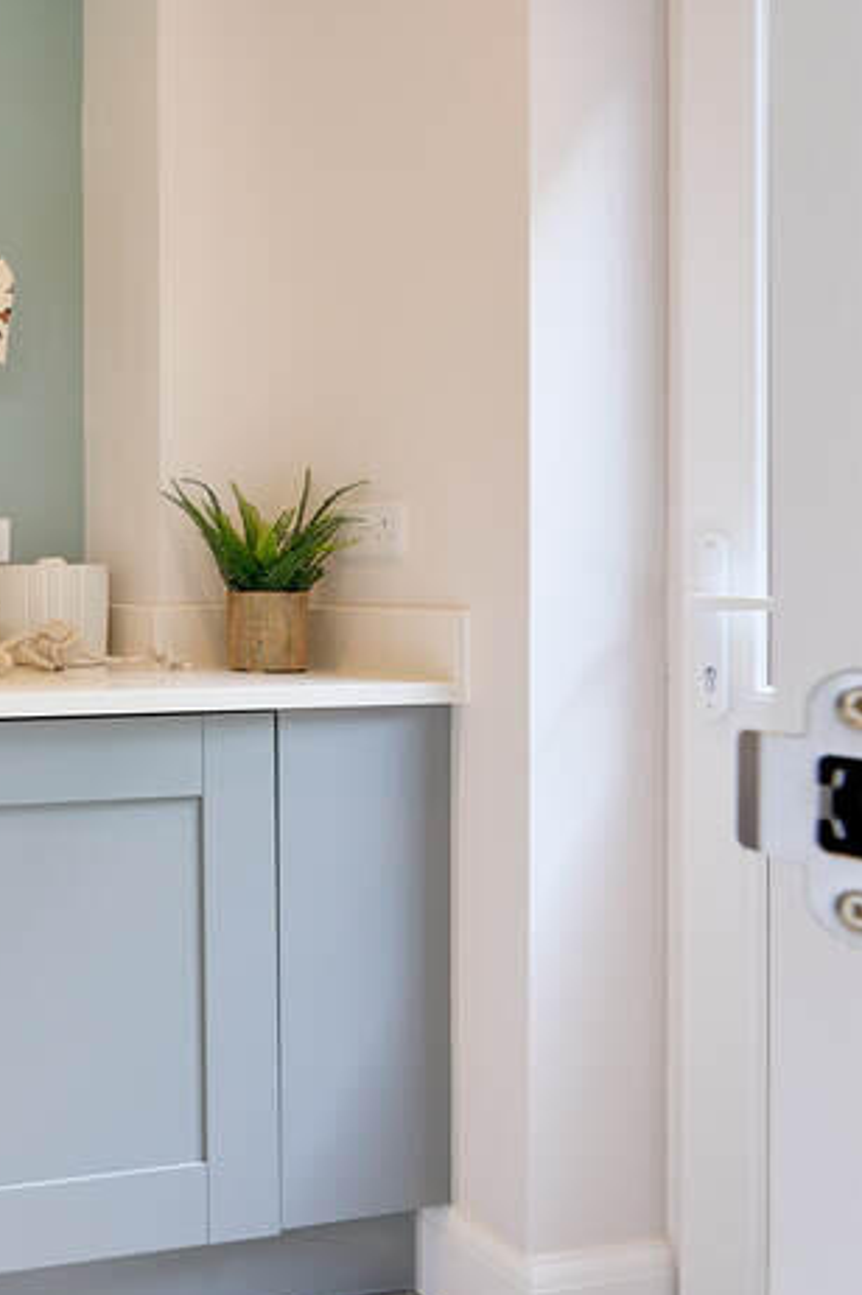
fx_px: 1179
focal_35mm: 33
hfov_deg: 32.4
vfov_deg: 57.4
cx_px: -202
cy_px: 566
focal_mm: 14.8
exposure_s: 1/5
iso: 100
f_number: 10
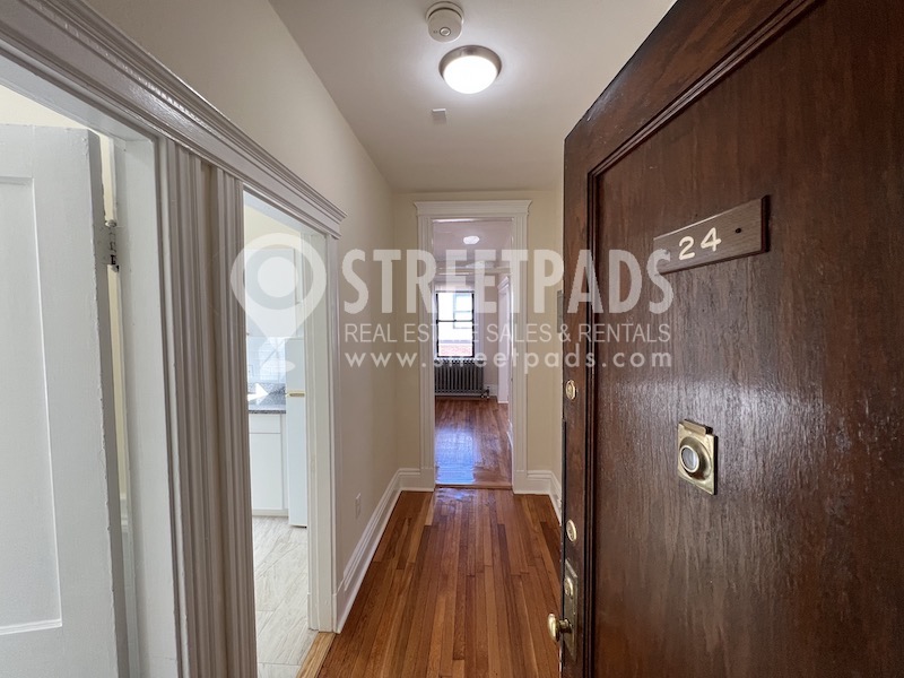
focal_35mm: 13
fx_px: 339
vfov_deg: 89.9
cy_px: 339
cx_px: 452
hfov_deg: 106.2
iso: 100
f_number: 1.8
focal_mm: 1.57
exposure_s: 1/120
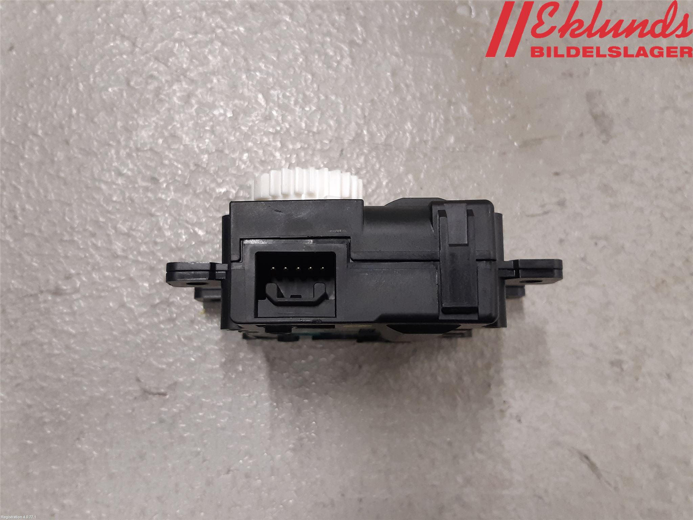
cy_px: 260
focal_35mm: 26
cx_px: 346
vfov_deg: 53.1
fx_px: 521
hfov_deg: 67.3
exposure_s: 1/50
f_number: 1.7
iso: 160
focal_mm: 3.93
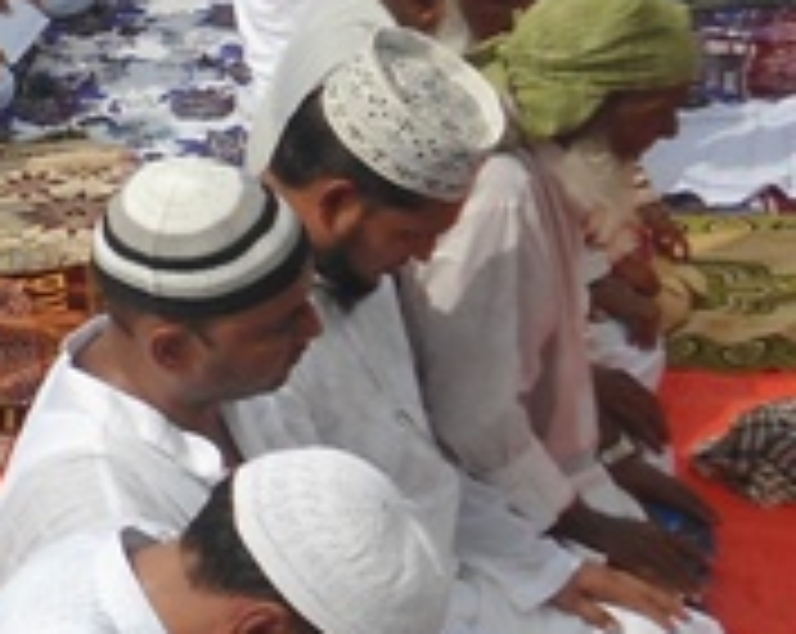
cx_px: -715
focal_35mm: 137
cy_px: 135
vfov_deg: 11.2
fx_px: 3222
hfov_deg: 12.6
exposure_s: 1/250
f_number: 8.5
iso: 80
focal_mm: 5.6
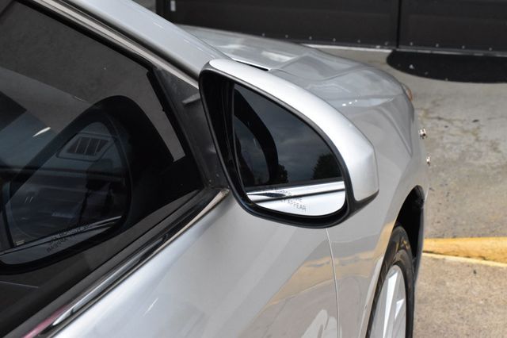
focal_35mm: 63
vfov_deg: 21.5
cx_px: 254
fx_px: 887
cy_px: 169
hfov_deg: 31.9
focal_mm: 42
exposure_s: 1/500
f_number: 11
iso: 2500
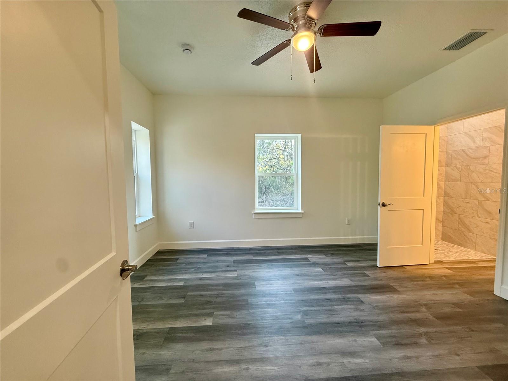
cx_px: 254
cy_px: 190
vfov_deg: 85.7
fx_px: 205
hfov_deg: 102.1
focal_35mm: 14
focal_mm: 2.22
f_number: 2.2
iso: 200
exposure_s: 1/60
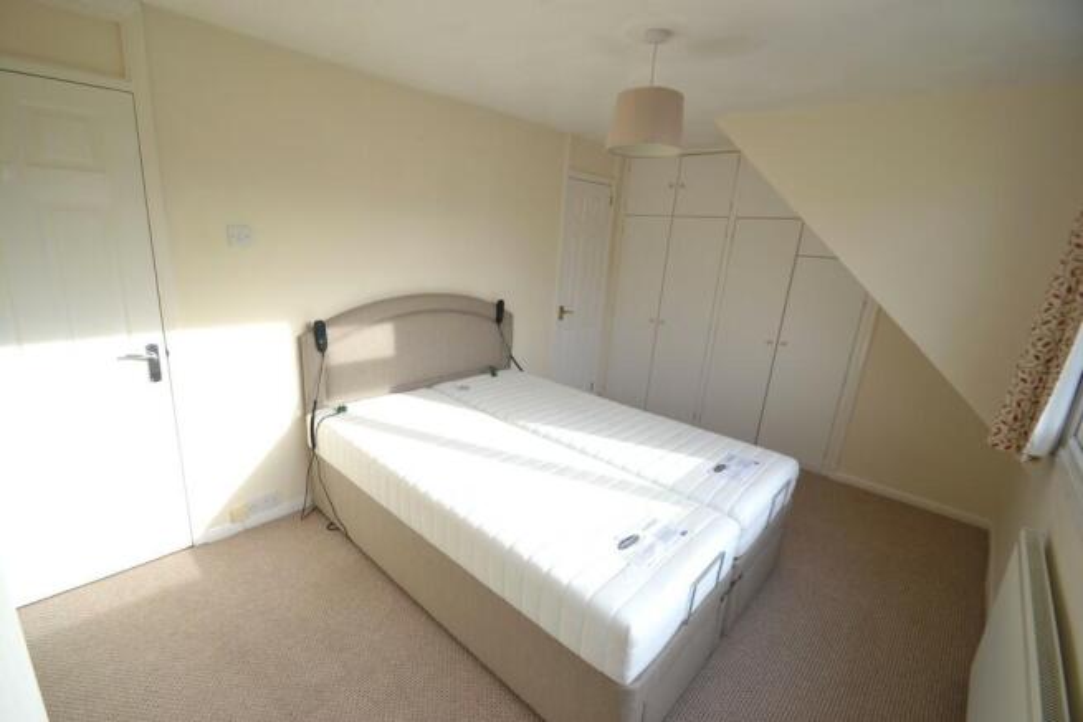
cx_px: 542
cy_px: 361
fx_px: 451
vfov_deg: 77.4
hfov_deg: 100.4
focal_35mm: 15
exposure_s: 1/125
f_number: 5.6
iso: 100
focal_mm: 10
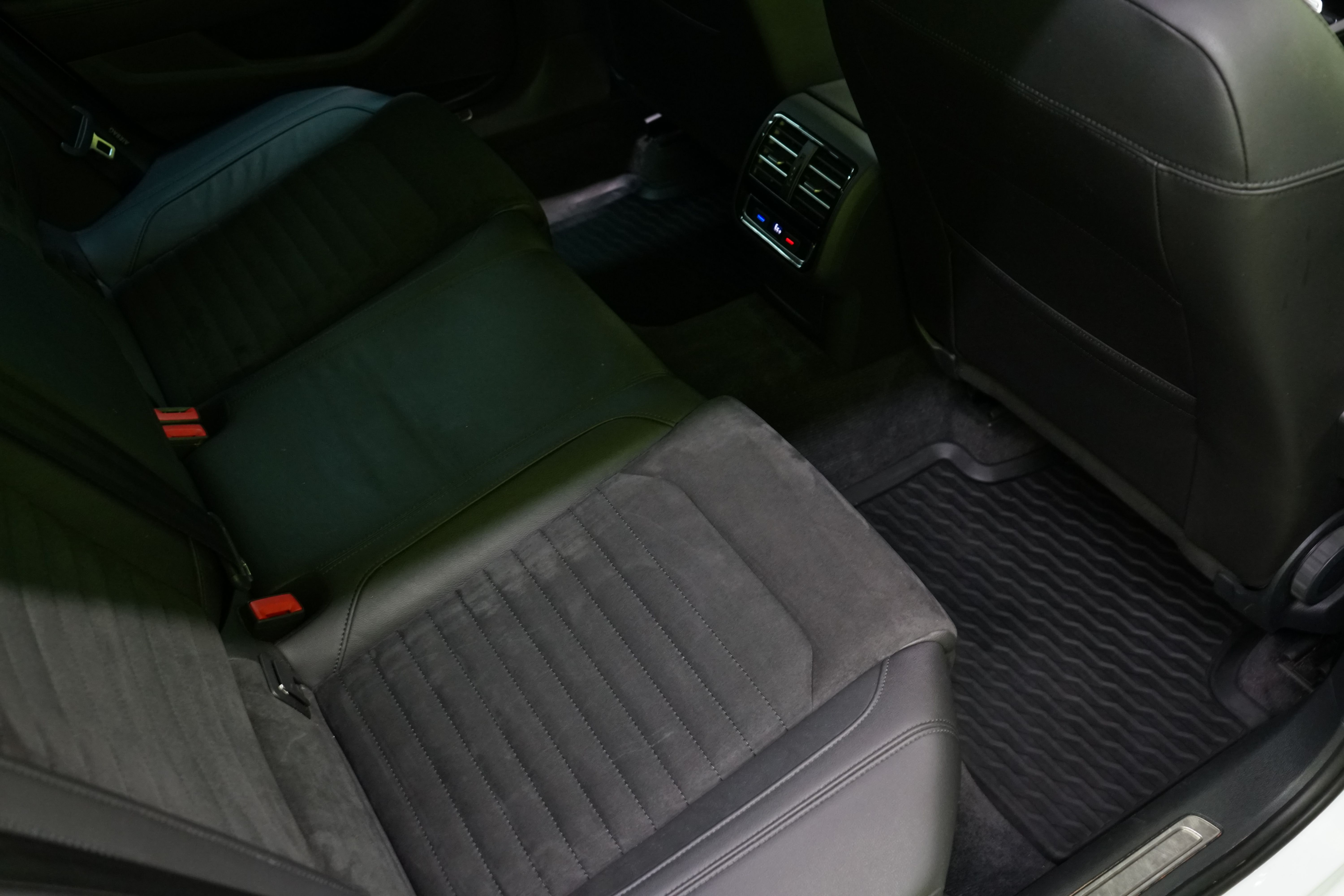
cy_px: 448
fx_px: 1232
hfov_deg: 57.2
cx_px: 672
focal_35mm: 33
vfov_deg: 40.0
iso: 2500
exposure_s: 1/15
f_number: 5.6
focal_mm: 33
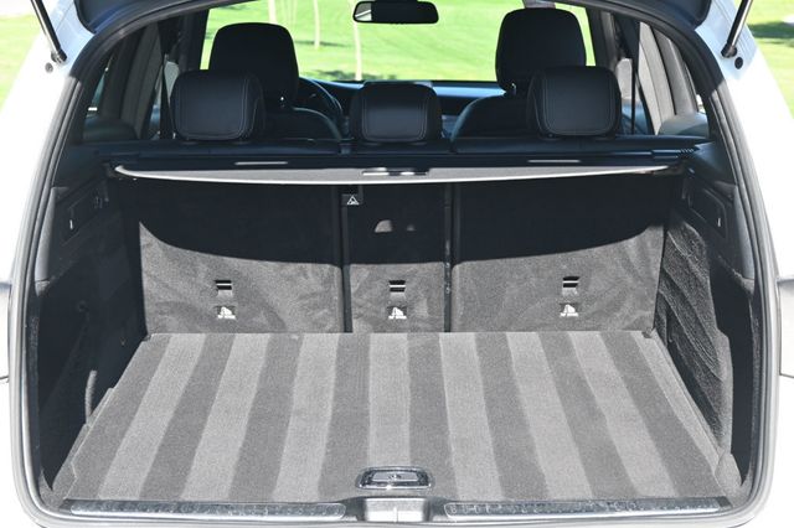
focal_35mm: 66
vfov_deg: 20.6
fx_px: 1455
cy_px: 264
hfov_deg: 30.5
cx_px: 397
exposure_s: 1/160
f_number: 6
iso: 400
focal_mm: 44
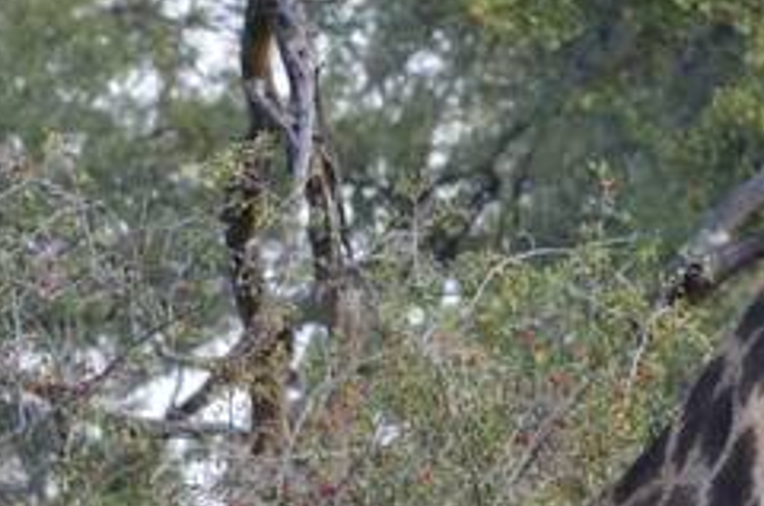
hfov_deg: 1.1
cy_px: 490
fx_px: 40178
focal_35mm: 1897
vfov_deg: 0.7
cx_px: 1706
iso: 2500
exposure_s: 1/1250
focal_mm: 190
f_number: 9
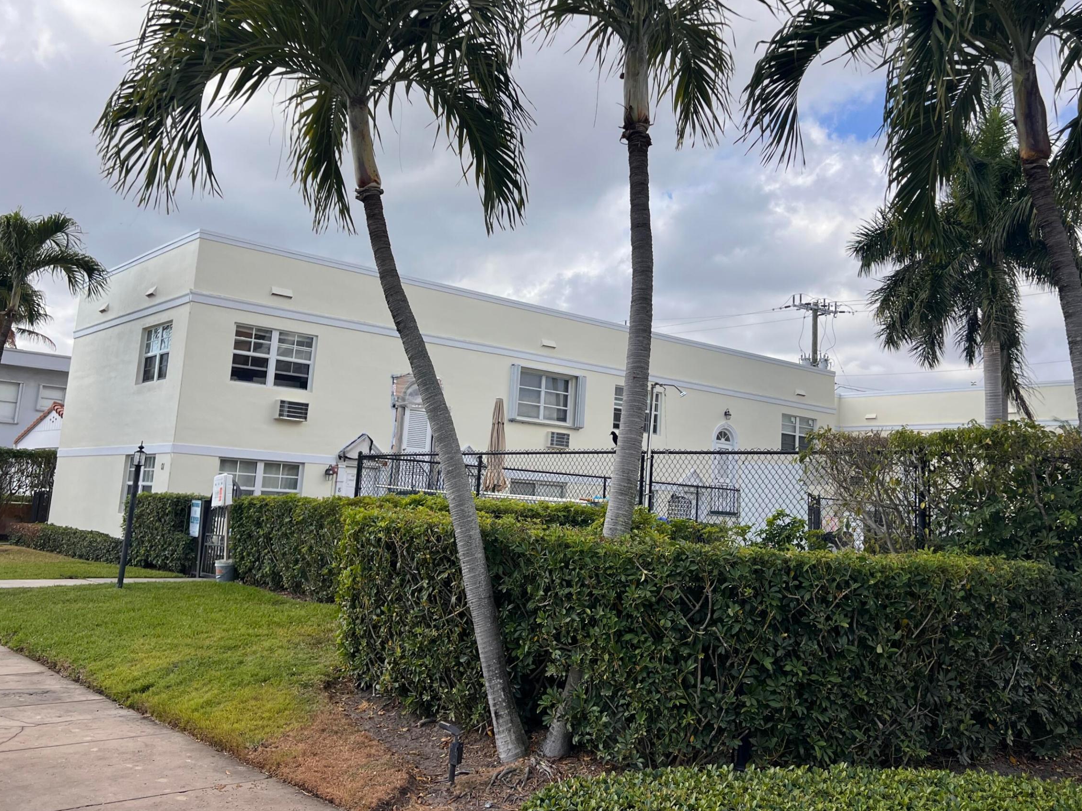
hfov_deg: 55.3
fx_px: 1032
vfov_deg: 42.8
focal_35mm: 33
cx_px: 592
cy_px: 337
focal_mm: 5.7
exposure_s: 1/3704
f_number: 1.5
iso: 50
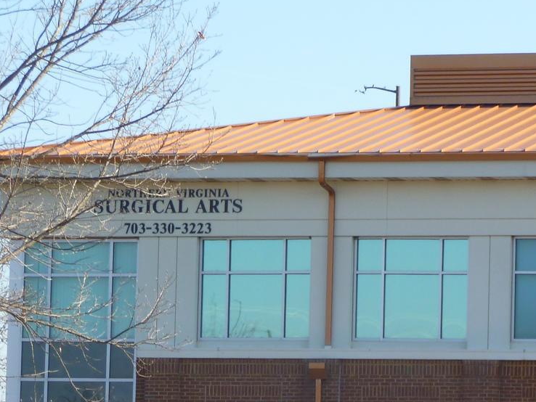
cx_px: 662
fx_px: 3439
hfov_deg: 8.8
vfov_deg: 6.7
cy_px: 403
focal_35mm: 222
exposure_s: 1/200
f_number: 4.5
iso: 80
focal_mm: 14.2
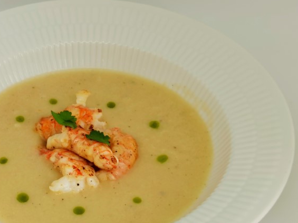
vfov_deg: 17.3
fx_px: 732
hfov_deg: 22.9
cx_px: 94
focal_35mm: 85
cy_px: 145
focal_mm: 5.56
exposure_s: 1/139
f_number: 1.6
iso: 50
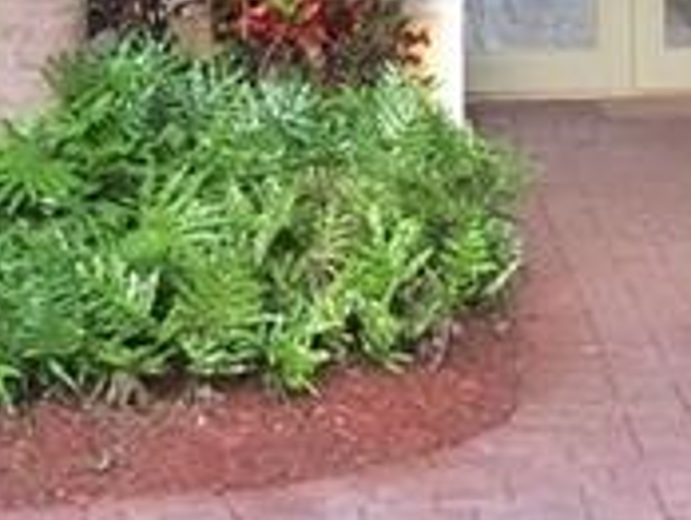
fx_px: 2659
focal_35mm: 133
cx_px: 548
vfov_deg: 10.6
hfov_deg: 14.7
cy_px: -373
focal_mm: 4.15
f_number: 2.2
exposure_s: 1/120
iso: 40
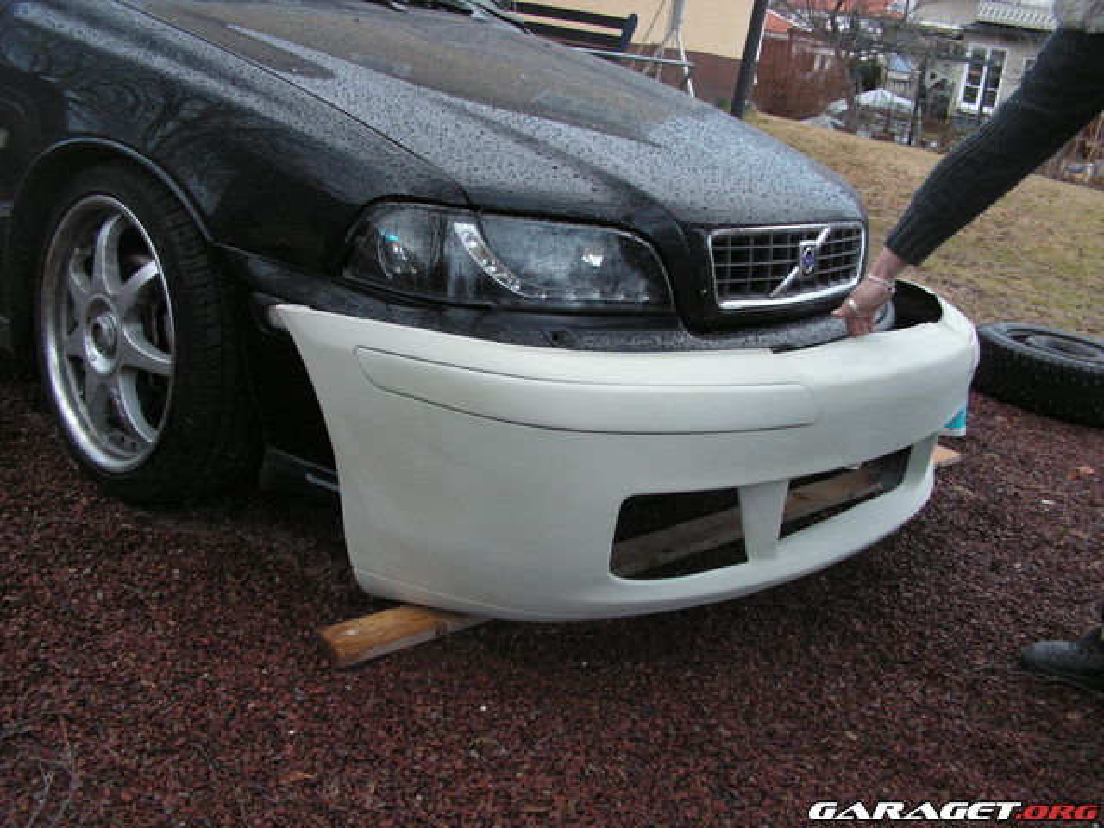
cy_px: 414
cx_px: 552
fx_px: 1148
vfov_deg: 39.7
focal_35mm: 36
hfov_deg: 51.4
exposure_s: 1/40
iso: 125
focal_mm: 6
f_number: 3.2
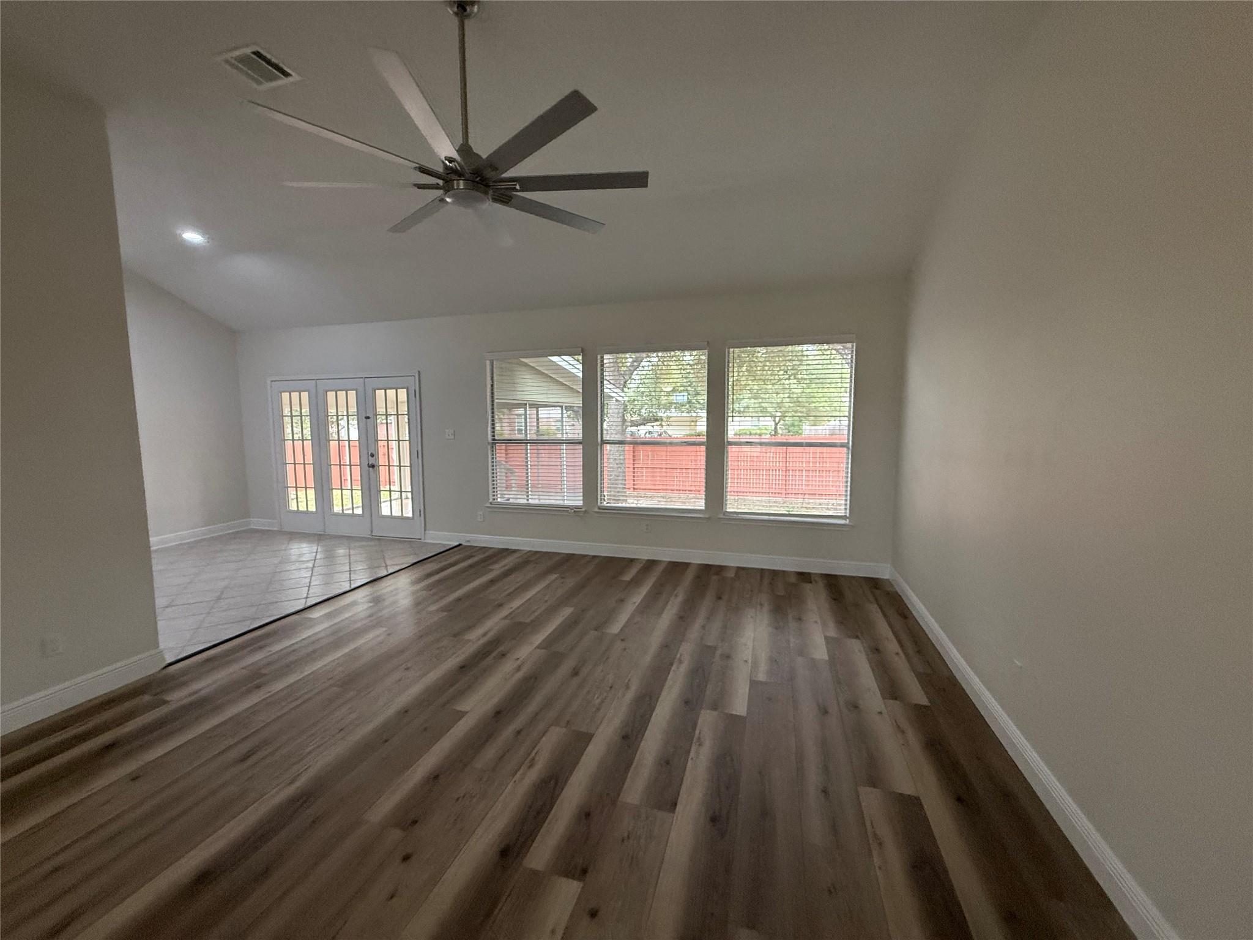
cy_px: 470
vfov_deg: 85.7
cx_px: 626
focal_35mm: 14
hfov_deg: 102.1
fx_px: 507
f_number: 2.2
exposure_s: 1/120
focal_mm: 2.22
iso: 320
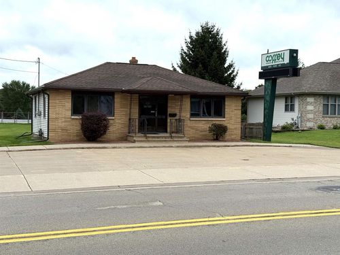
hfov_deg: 39.7
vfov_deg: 30.3
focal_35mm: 48
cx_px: 170
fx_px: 471
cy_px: 128
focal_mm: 6.76
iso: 64
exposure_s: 1/1715
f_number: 1.78
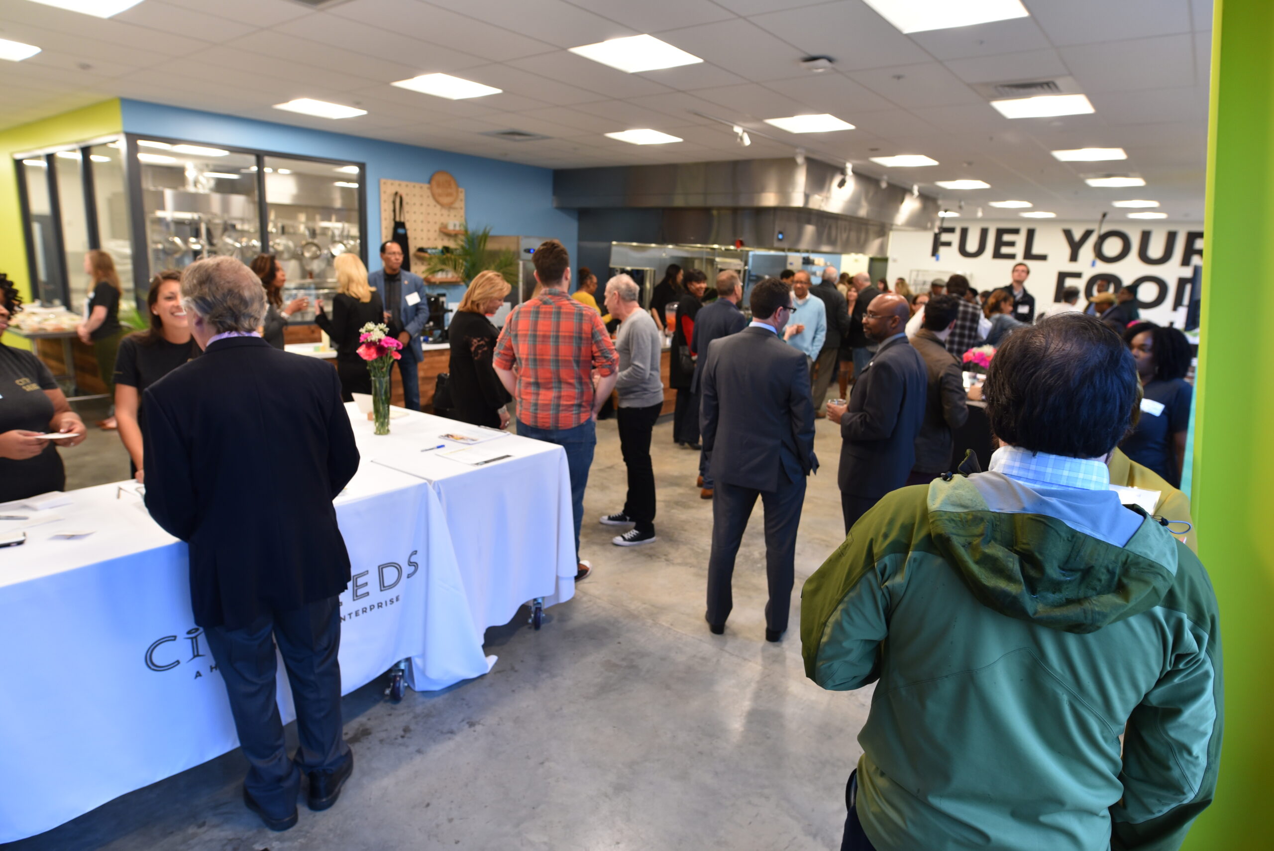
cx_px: 637
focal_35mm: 20
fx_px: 708
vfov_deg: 62.0
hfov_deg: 84.0
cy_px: 426
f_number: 3.5
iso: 800
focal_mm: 20
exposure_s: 1/60
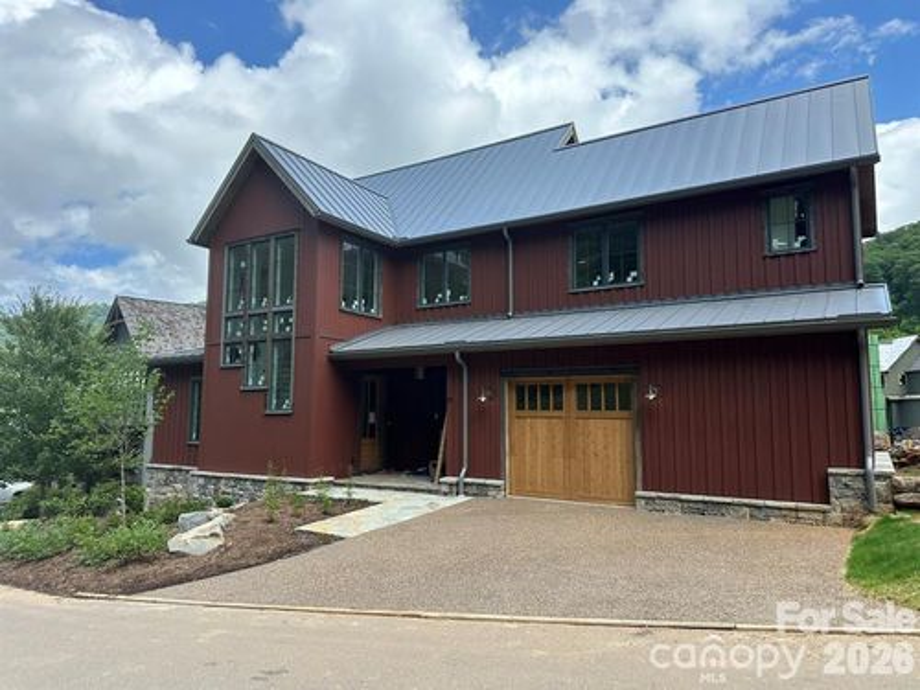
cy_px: 345
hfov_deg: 71.6
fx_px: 638
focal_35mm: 24
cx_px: 460
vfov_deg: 56.8
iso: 80
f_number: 1.78
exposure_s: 1/2591
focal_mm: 6.86
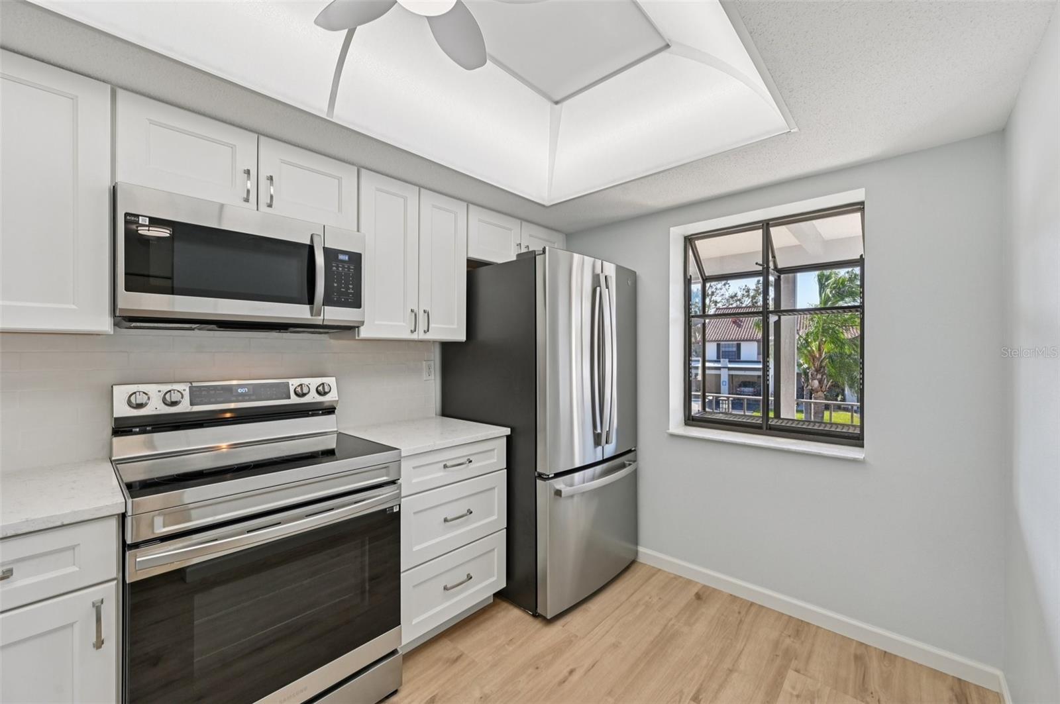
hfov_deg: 104.3
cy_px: 352
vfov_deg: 81.1
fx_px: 412
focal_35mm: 14
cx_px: 530
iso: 400
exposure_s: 1/160
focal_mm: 14
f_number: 8
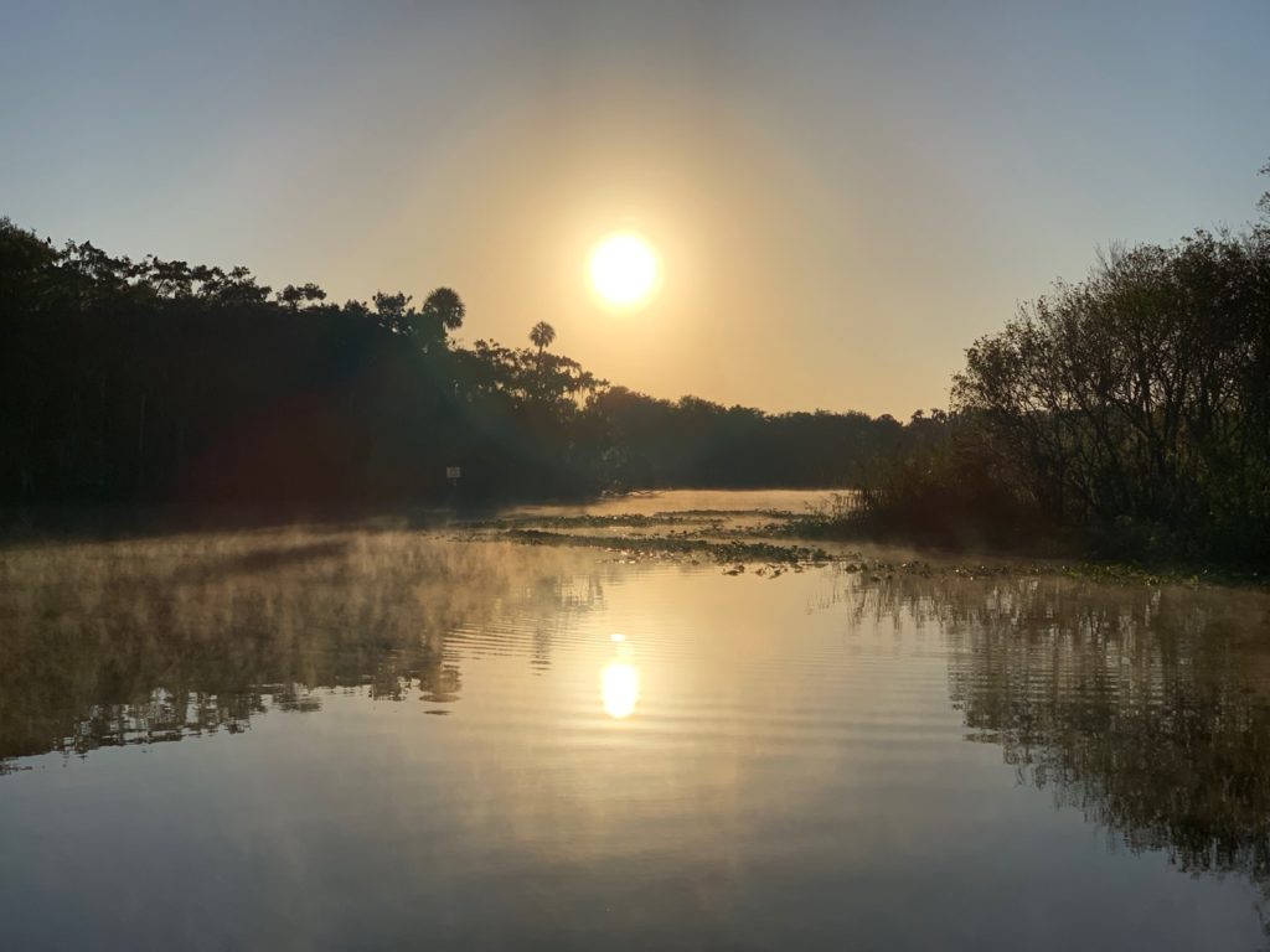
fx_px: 1908
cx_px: 635
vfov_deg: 28.0
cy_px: 476
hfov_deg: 36.8
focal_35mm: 52
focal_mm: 6
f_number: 2.4
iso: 16
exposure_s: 1/6849
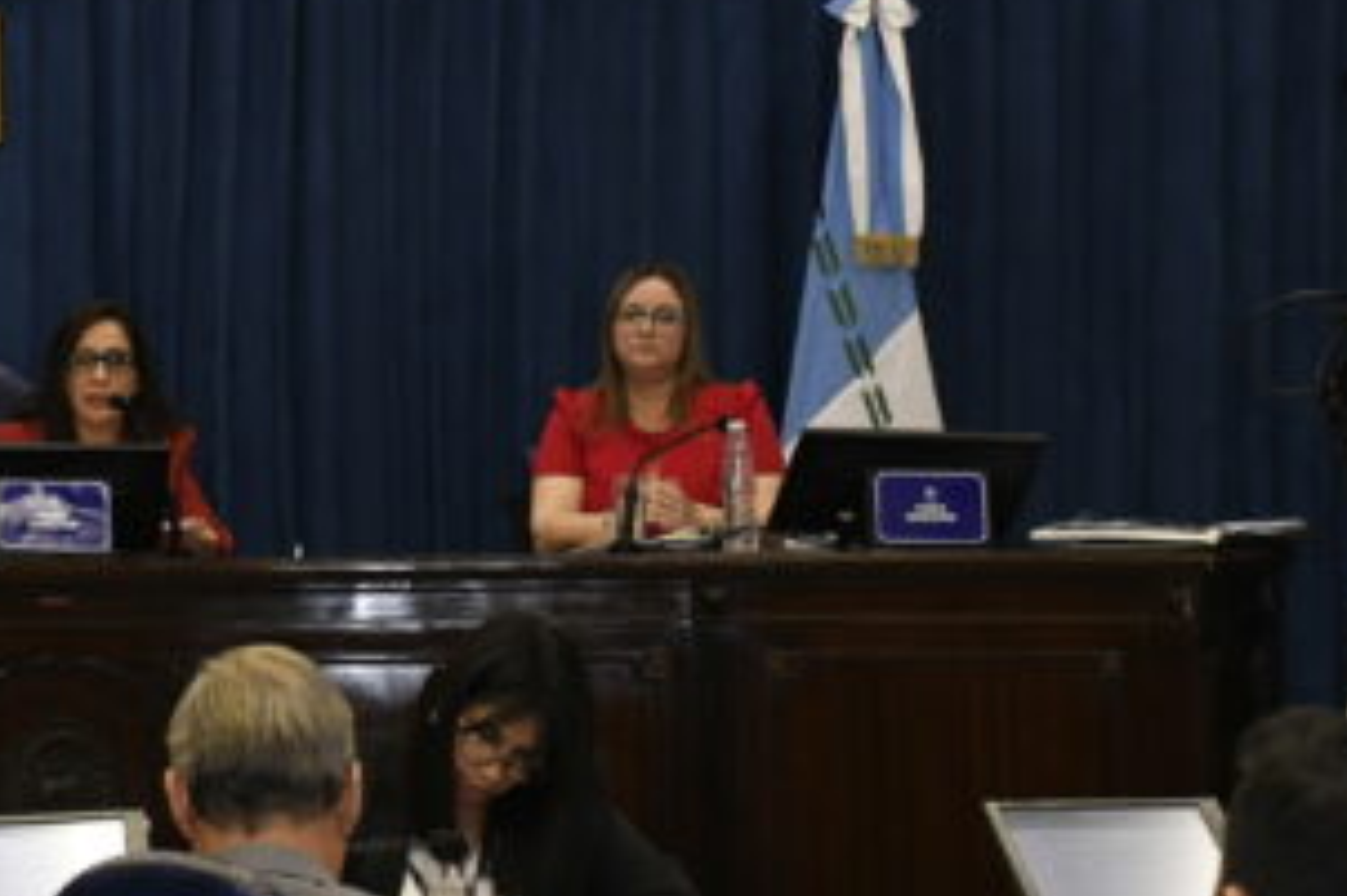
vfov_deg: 9.2
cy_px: 334
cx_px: 89
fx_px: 5572
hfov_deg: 13.6
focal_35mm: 149
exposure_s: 1/125
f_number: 5.6
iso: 2000
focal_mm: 40
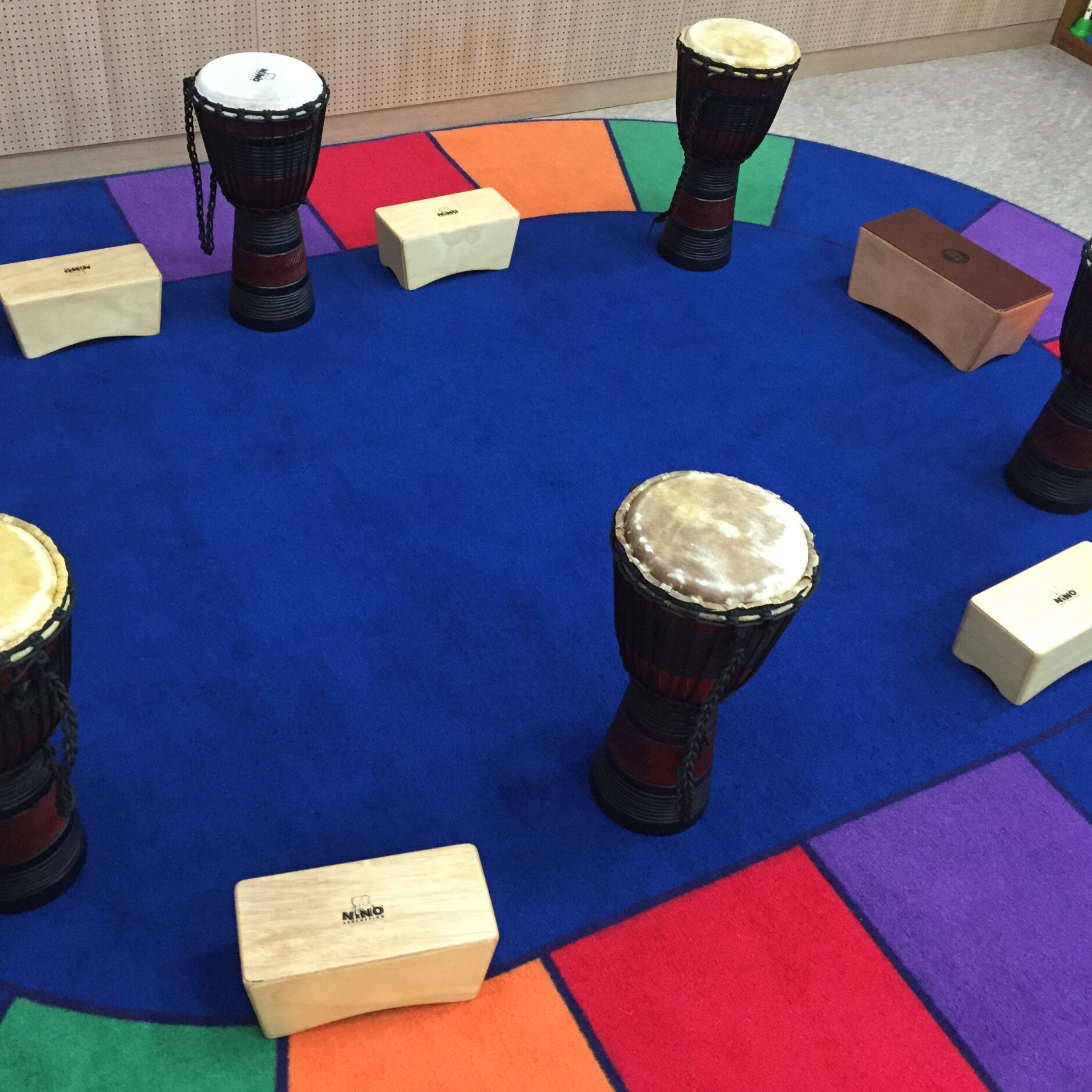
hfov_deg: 47.2
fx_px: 1249
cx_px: 498
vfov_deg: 47.2
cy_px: 536
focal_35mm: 35
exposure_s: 1/30
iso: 200
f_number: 2.2
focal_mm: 4.15
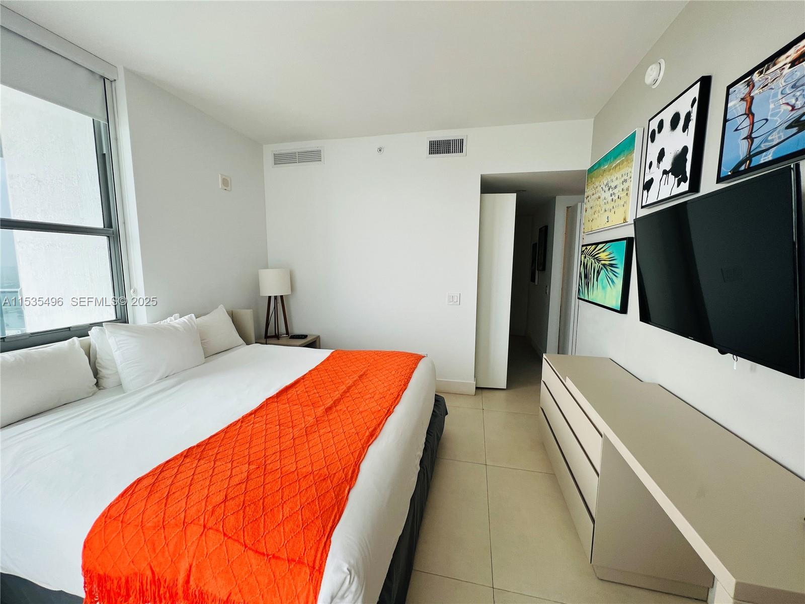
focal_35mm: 13
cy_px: 302
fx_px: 302
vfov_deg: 89.9
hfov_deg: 106.2
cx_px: 402
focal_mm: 1.57
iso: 50
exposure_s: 1/99
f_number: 1.8
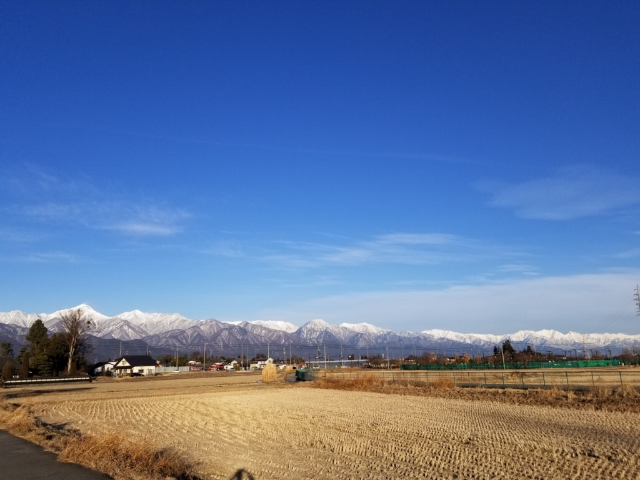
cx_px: 320
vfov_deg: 53.1
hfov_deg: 67.3
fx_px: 481
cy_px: 240
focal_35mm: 26
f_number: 1.7
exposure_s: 1/3160
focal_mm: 4.25
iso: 50
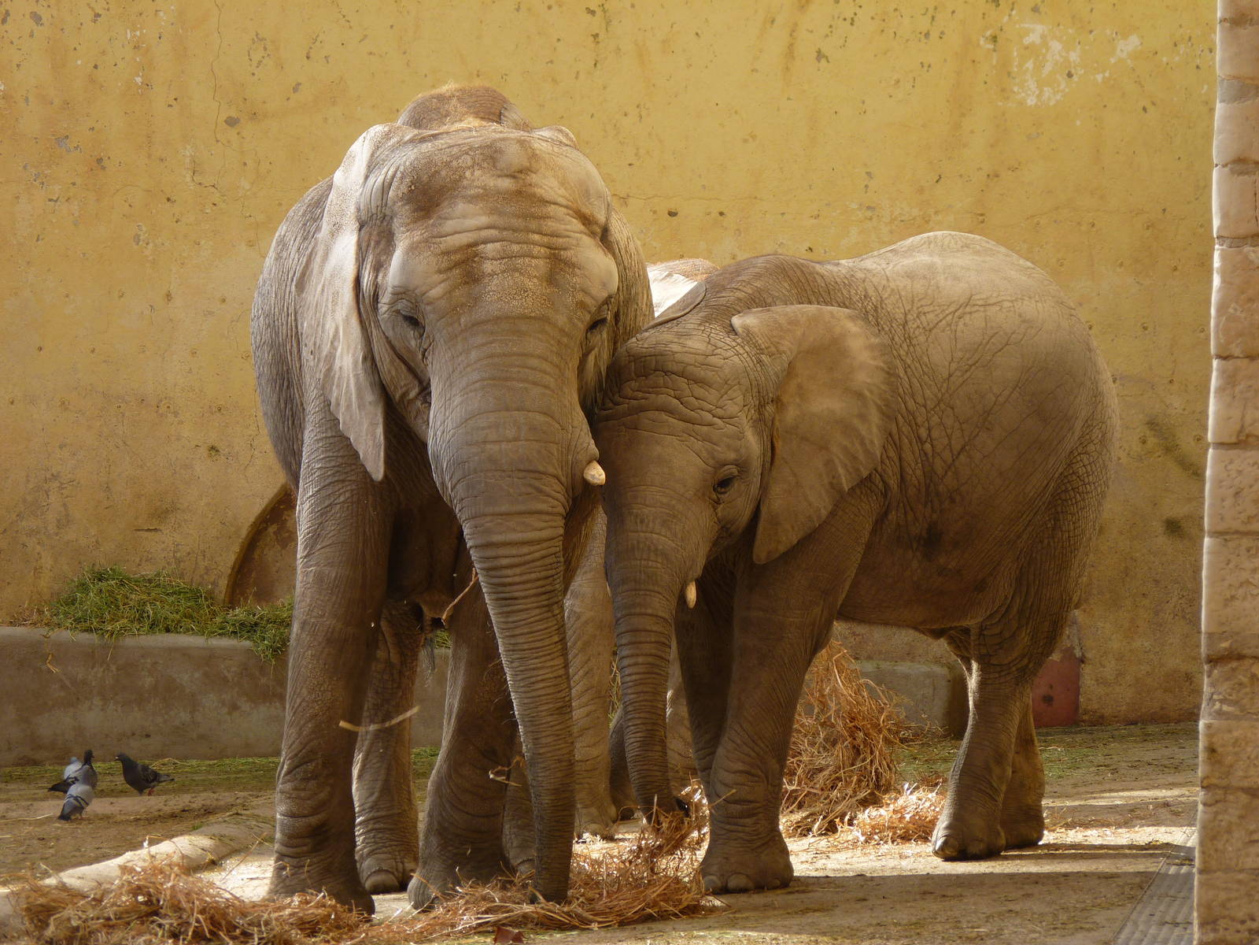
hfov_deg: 9.1
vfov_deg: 6.8
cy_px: 472
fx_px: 7929
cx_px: 630
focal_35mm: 218
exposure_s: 1/200
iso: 80
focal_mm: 38.8
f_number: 4
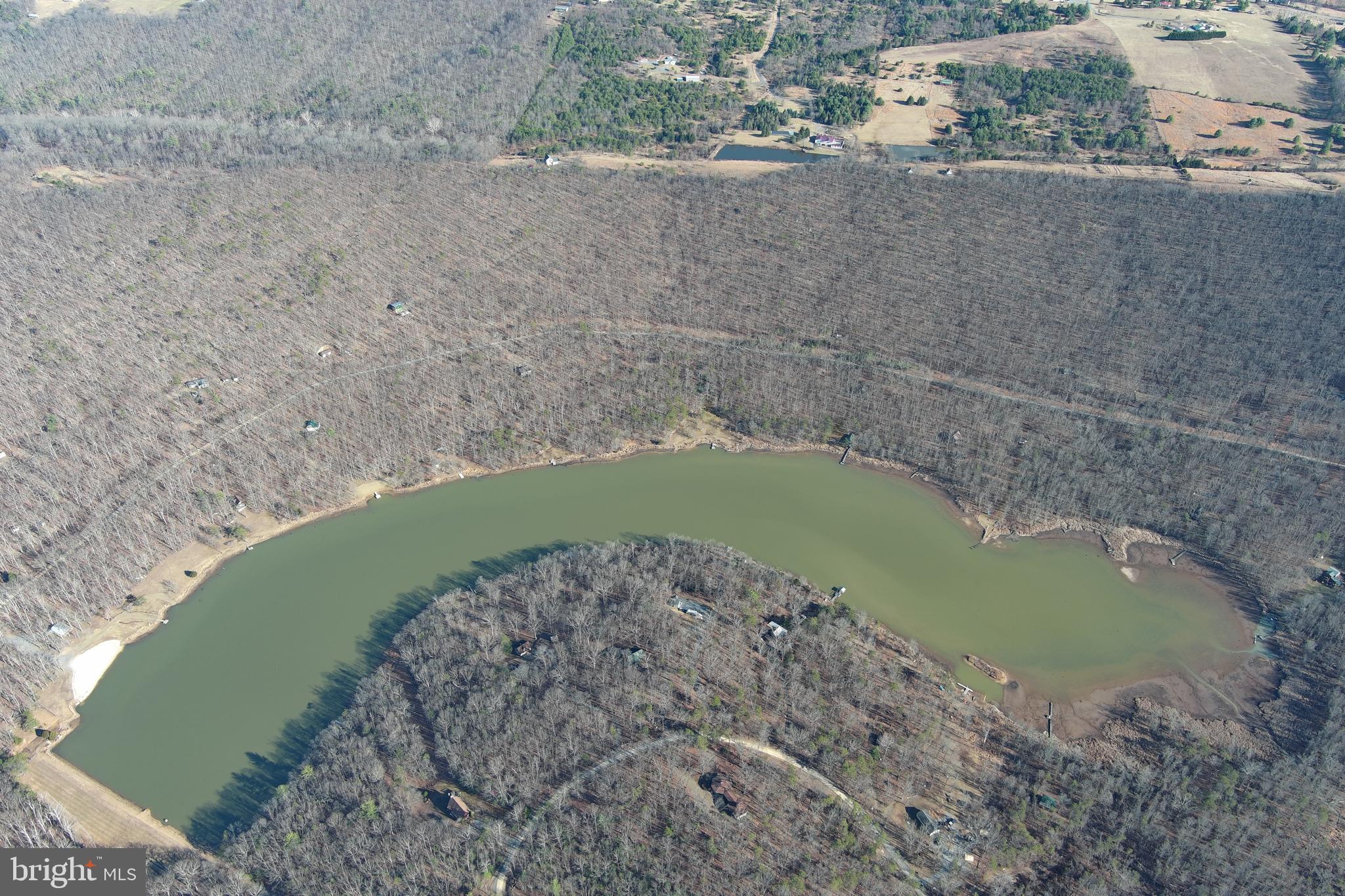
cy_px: 448
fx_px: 1083
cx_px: 672
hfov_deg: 63.7
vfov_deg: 45.0
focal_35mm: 29
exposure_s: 1/405
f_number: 2.8
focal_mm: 10.57
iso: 100
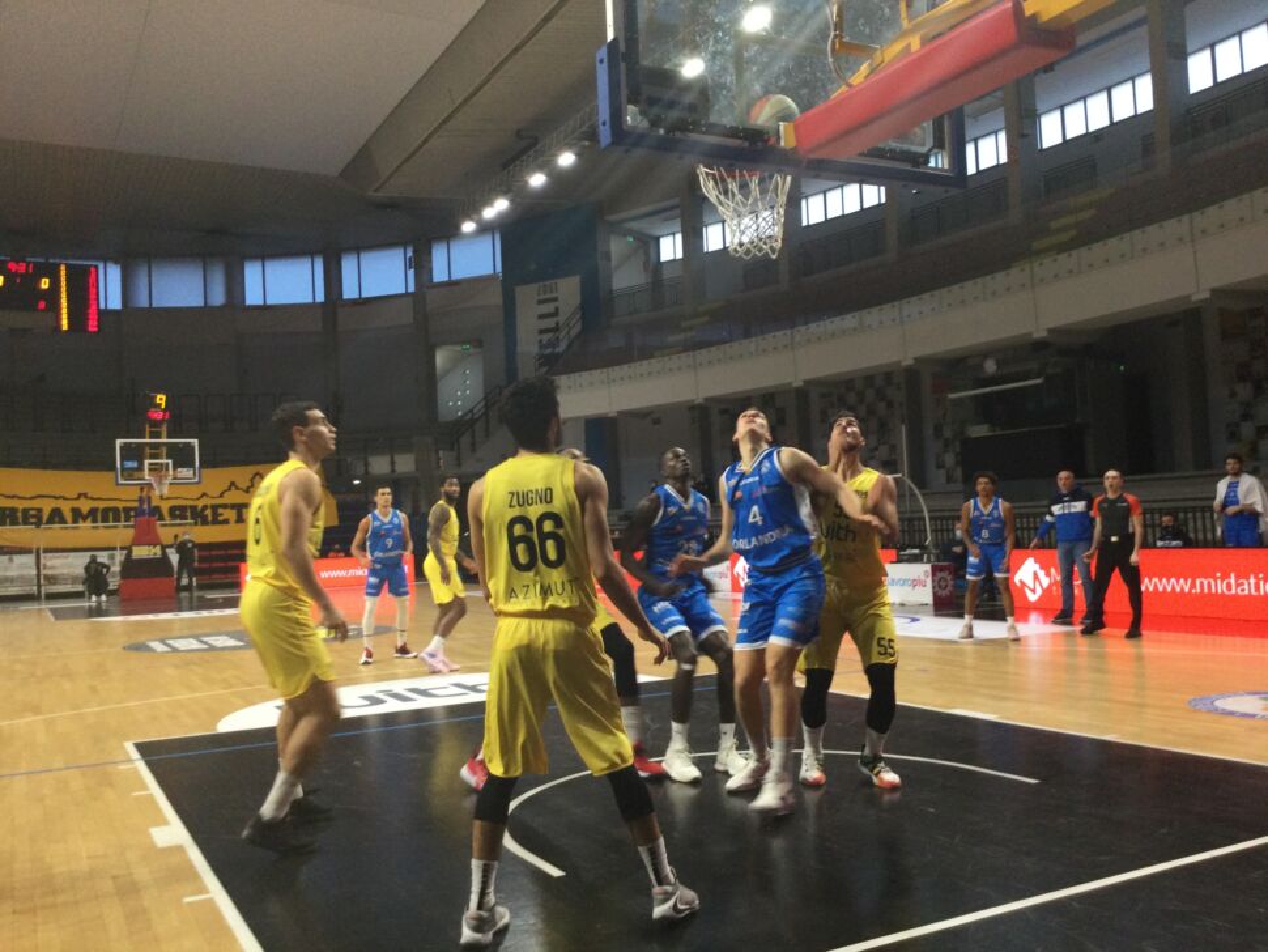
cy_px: 476
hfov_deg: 58.3
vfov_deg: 45.5
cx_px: 634
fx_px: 1136
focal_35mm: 31
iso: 50
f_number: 2.4
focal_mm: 3.3
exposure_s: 1/33
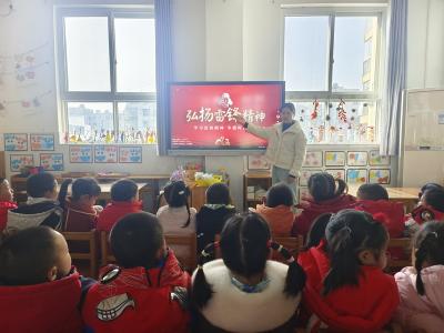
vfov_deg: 58.9
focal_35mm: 23
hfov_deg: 73.9
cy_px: 166
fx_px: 295
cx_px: 222
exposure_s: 1/100
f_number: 1.75
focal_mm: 5.5
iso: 113
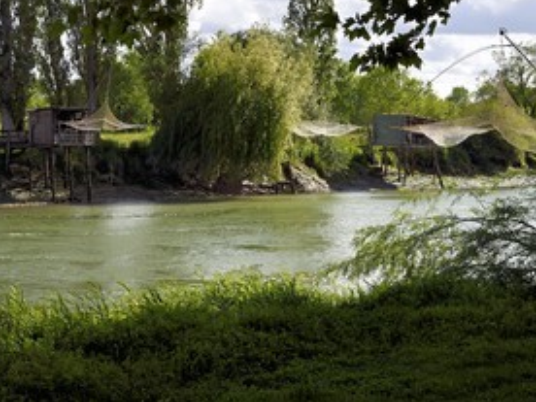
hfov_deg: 23.6
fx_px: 1270
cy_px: 134
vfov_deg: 17.9
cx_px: 136
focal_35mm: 82
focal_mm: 56
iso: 200
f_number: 9
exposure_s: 1/320
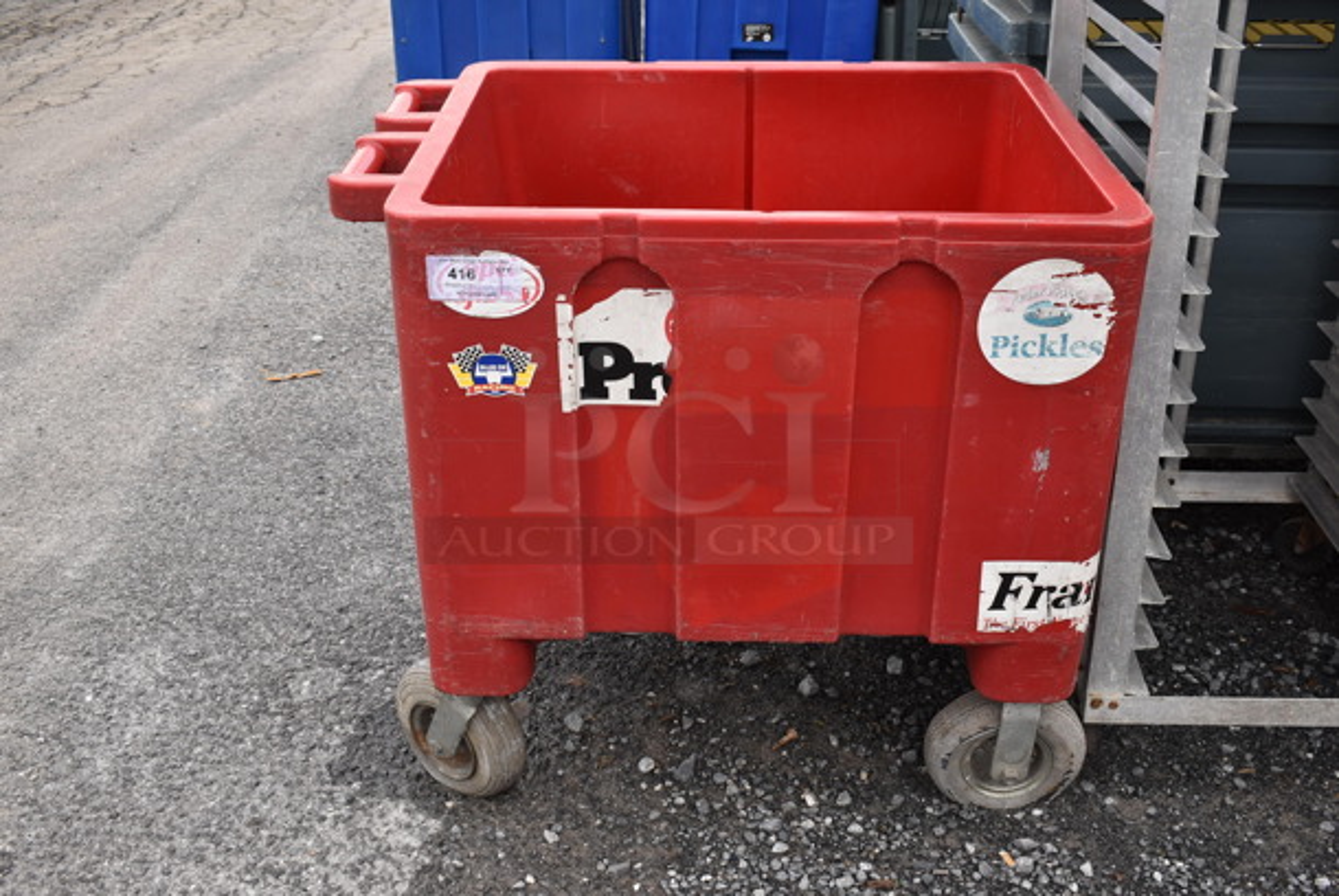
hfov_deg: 51.2
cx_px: 670
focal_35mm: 38
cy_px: 448
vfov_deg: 35.6
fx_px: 1396
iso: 200
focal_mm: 25
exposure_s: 1/250
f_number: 7.1
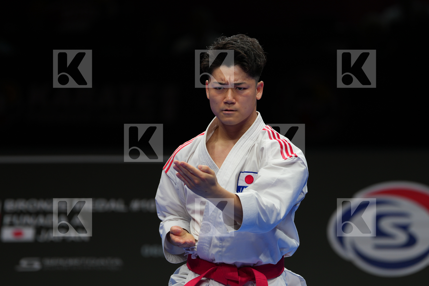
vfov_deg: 4.6
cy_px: 143
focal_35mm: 300
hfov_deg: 6.9
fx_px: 3574
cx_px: 214
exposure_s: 1/500
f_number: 2.8
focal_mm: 200
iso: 200
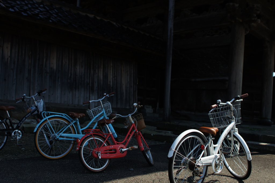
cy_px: 92
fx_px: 275
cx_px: 138
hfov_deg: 53.2
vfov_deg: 36.8
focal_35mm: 36
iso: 200
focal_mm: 24
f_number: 3.2
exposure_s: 1/3200
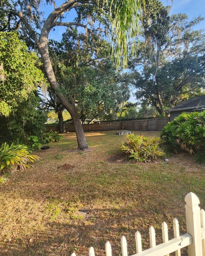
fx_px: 129
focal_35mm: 17
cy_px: 128
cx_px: 117
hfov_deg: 76.5
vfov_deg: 89.6
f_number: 2.2
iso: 50
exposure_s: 1/456
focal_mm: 2.2
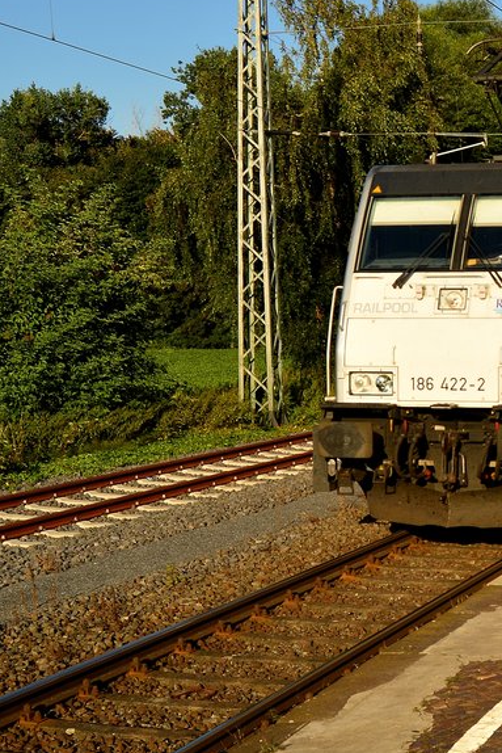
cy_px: 359
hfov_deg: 18.0
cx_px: 596
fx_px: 1506
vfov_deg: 28.0
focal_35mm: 72
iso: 100
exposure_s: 1/500
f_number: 6.3
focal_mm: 23
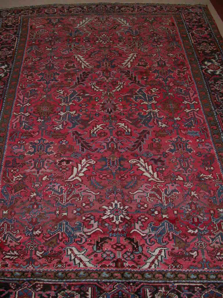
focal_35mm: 38
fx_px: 326
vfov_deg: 49.0
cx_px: 112
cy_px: 149
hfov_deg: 37.7
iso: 100
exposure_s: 1/60
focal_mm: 7.85
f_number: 2.6
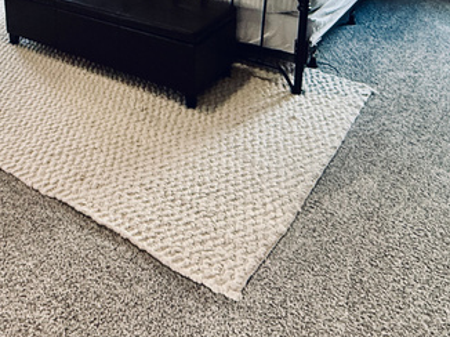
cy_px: -40
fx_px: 572
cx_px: 83
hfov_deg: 41.0
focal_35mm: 44
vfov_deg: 29.4
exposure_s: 1/120
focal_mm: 2.22
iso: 320
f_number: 2.2
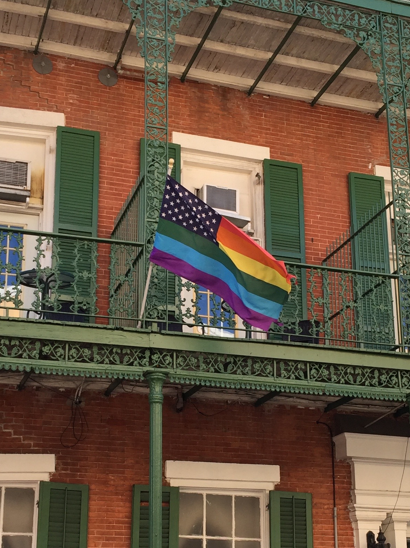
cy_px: 388
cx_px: 211
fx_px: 948
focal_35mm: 60
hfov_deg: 24.4
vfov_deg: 31.8
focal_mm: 4.15
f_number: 2.2
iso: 32
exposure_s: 1/527
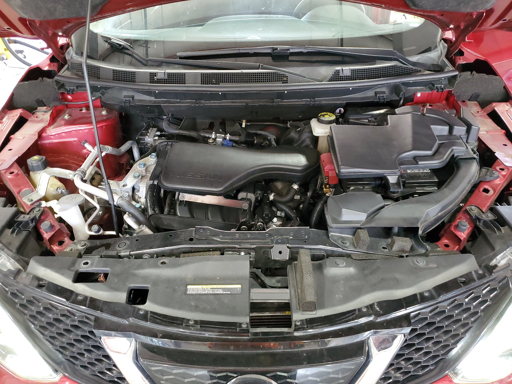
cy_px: 192
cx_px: 256
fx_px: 385
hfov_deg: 67.3
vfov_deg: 53.1
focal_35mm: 26
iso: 347
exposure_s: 1/30
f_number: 1.5
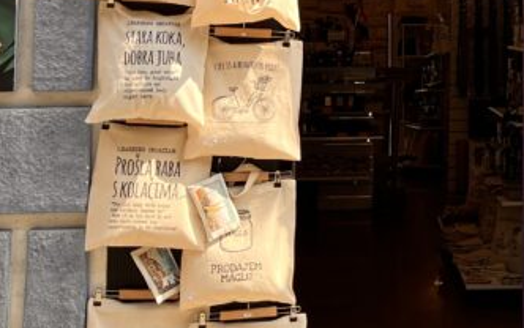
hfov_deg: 23.1
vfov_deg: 15.0
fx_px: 1215
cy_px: -46
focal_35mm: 85
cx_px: 554
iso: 50
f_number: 1.6
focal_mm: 5.1
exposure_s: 1/631
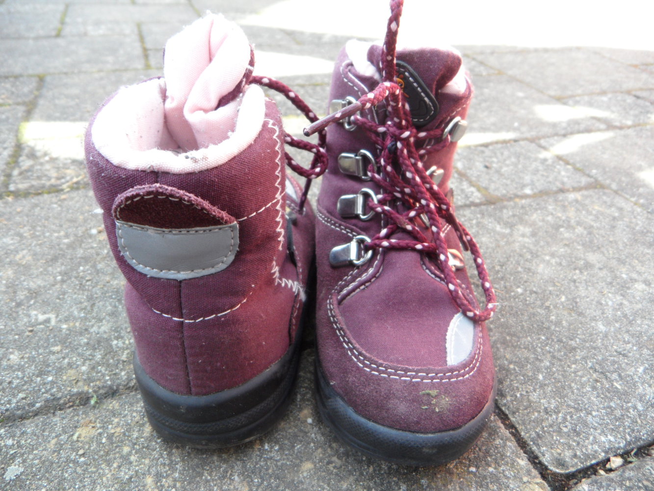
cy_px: 246
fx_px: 453
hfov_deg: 71.6
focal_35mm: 24
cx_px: 327
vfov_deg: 56.8
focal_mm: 4.1
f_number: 2.9
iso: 80
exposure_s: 1/90
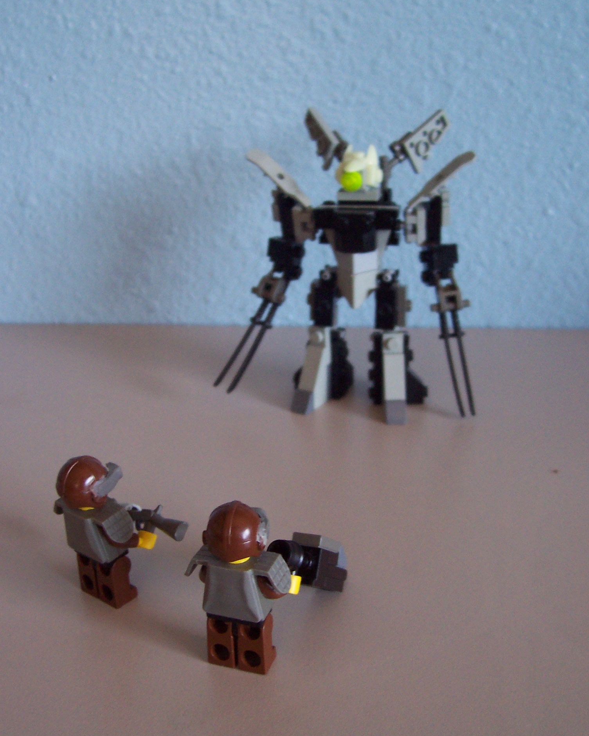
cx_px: 292
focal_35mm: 39
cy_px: 360
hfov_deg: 38.2
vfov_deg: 46.8
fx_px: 850
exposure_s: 1/15
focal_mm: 5.6
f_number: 2.8
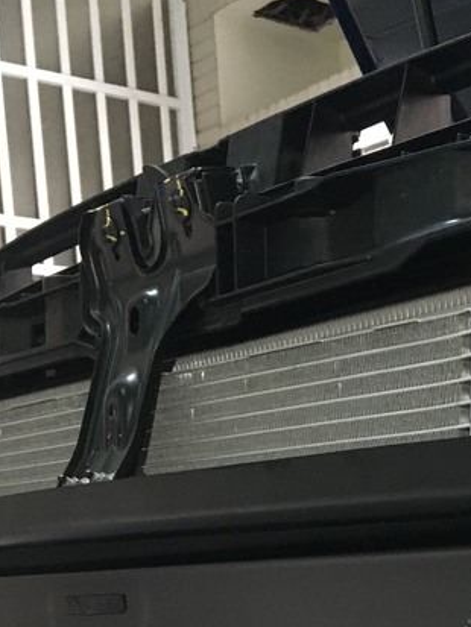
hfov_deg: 19.5
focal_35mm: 73
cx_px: 491
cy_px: 750
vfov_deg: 24.2
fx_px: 1324
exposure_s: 1/30
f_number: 2.2
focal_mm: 4.15
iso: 200
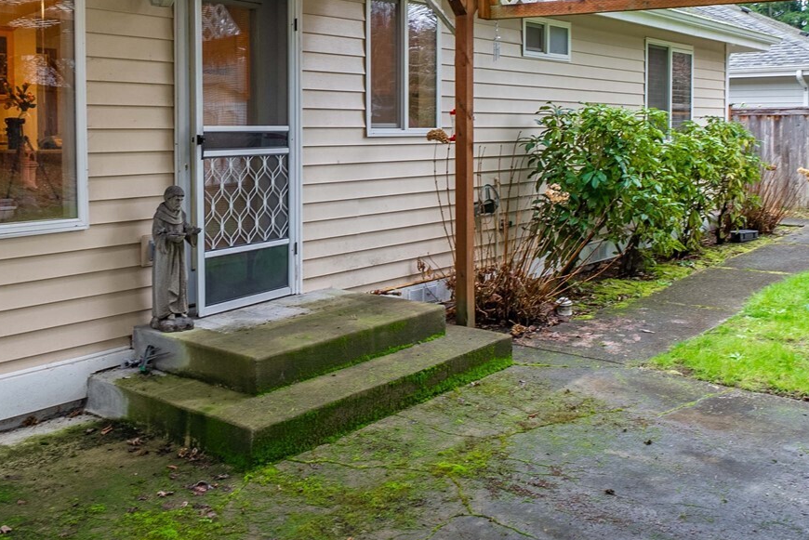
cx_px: 330
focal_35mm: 37
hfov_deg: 51.6
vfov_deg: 35.4
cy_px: 152
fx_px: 832
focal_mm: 19
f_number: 7.1
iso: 400
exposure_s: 1/30
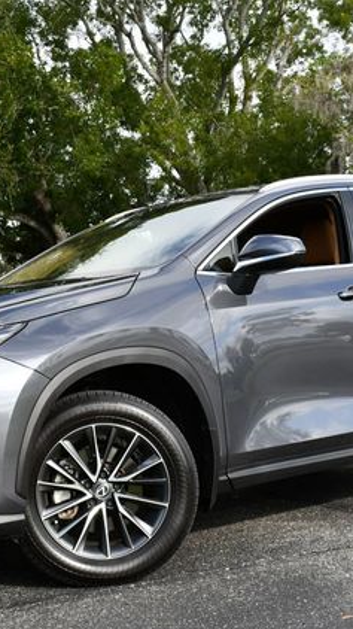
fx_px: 1166
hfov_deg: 17.2
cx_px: 150
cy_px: 317
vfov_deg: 30.2
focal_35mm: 70
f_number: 7.1
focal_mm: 22
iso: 200
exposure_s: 1/250
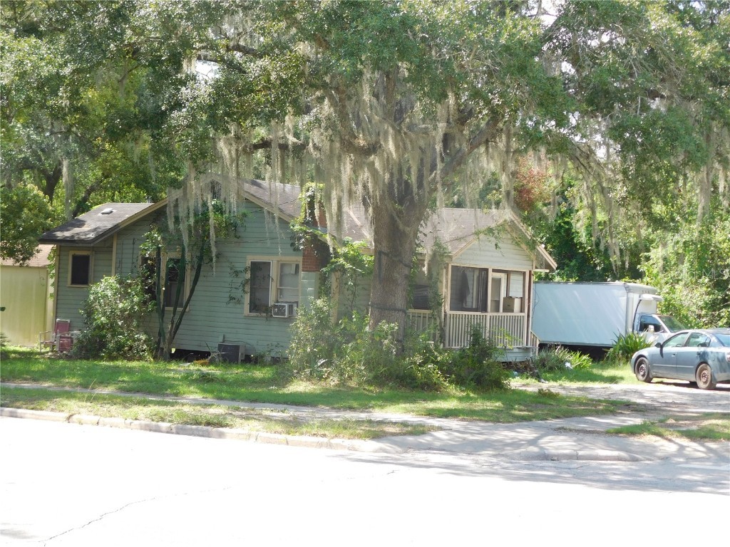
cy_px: 274
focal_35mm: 66
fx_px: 1392
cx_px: 365
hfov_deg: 29.4
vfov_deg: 22.3
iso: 125
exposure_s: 1/200
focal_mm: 11.7
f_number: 4.2
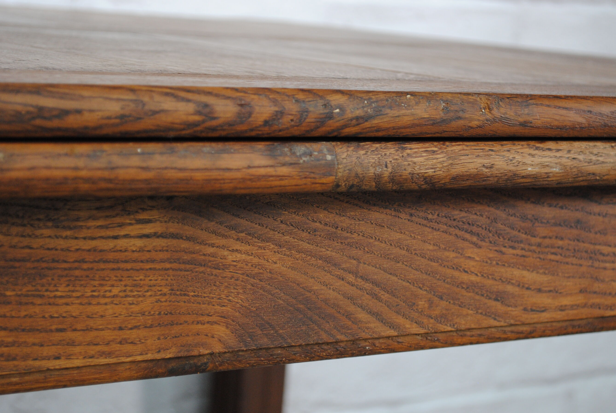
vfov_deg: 15.3
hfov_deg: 22.7
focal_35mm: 90
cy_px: 218
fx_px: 1535
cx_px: 319
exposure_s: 1/30
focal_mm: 55
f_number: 5.6
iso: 500
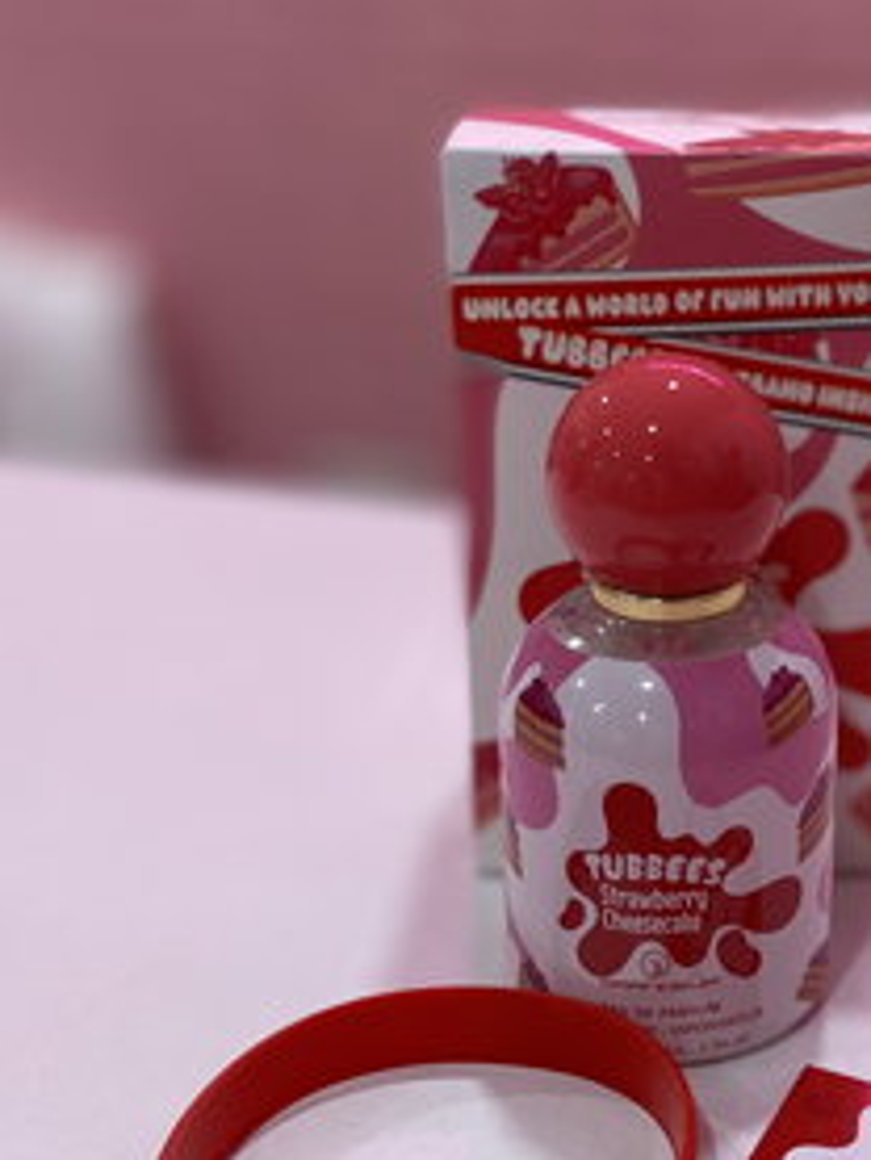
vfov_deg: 38.2
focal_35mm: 50
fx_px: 1676
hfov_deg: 28.2
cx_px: 762
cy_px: 538
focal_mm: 4.25
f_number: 1.8
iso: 100
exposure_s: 1/50
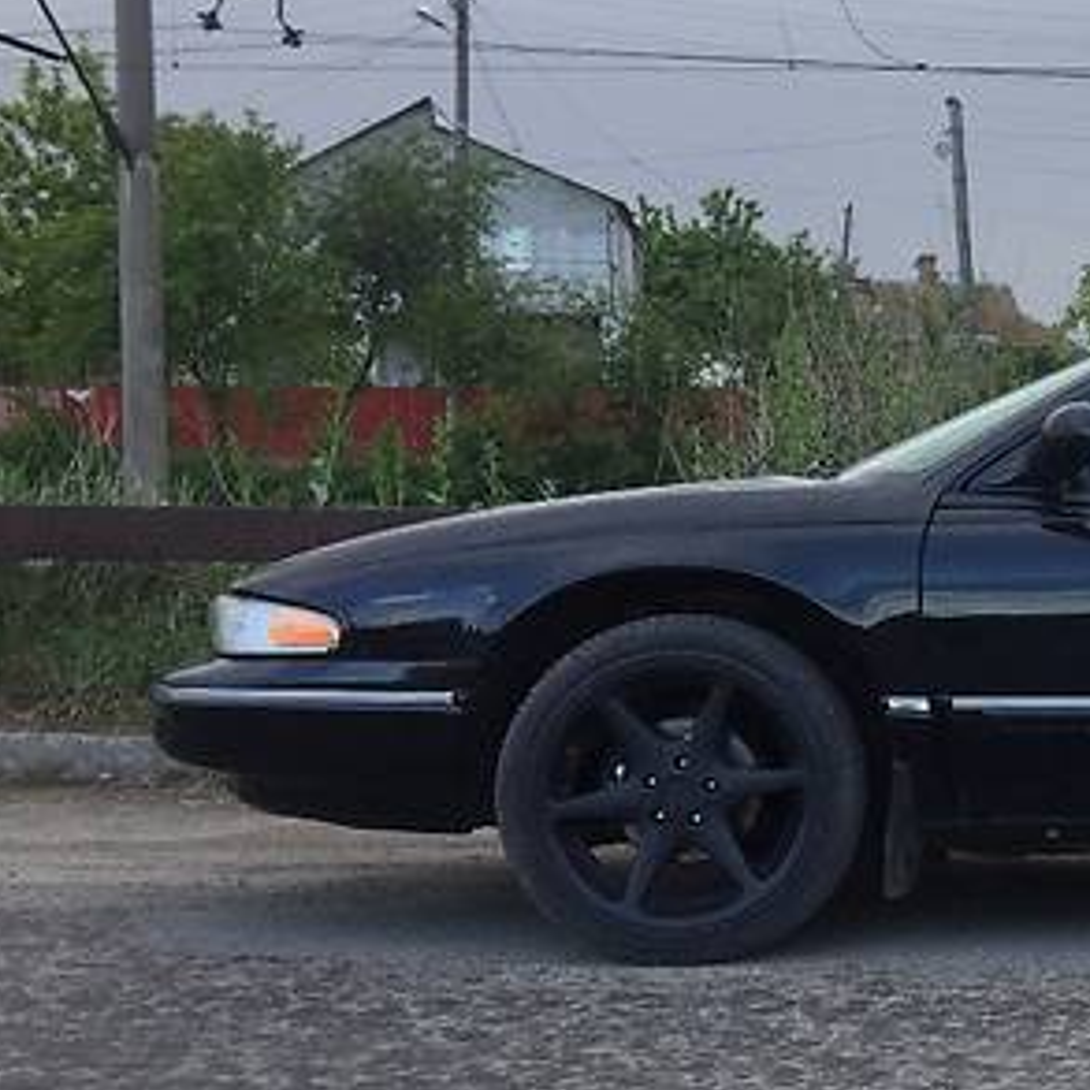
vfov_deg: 24.6
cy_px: 610
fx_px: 2494
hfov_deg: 22.2
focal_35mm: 70
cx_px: 1399
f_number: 2.2
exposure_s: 1/100
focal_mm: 4.2
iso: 32
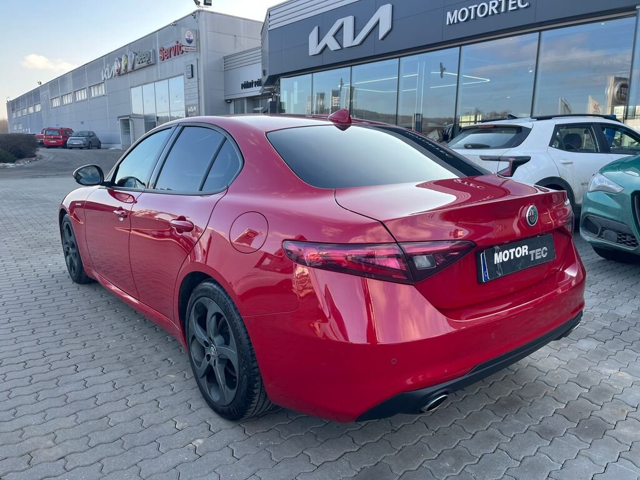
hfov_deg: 67.3
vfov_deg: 53.1
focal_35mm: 26
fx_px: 481
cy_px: 240
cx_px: 320
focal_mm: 5.1
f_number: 1.6
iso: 50
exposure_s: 1/527
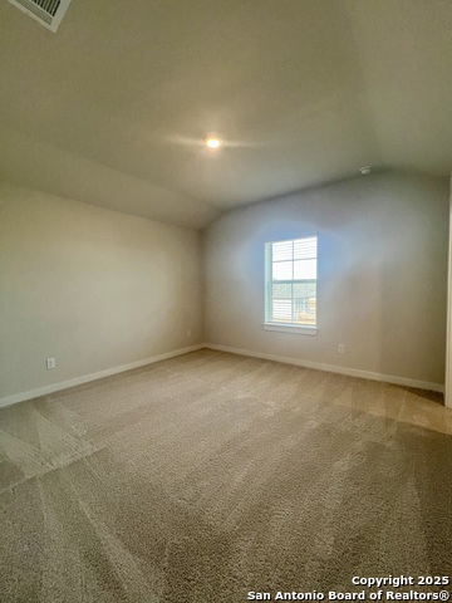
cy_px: 302
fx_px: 226
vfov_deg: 106.2
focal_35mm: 13
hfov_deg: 89.9
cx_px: 226
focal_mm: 1.57
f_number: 1.8
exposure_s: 1/120
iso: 125
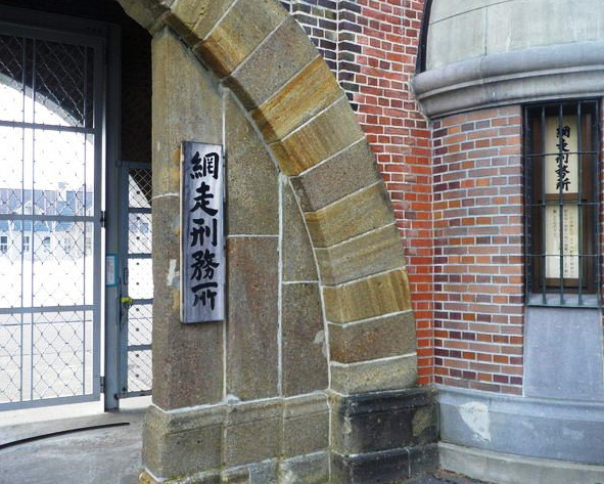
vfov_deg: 40.1
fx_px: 662
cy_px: 241
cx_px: 310
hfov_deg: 49.1
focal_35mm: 37
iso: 64
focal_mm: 6.2
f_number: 3.8
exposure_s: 1/160
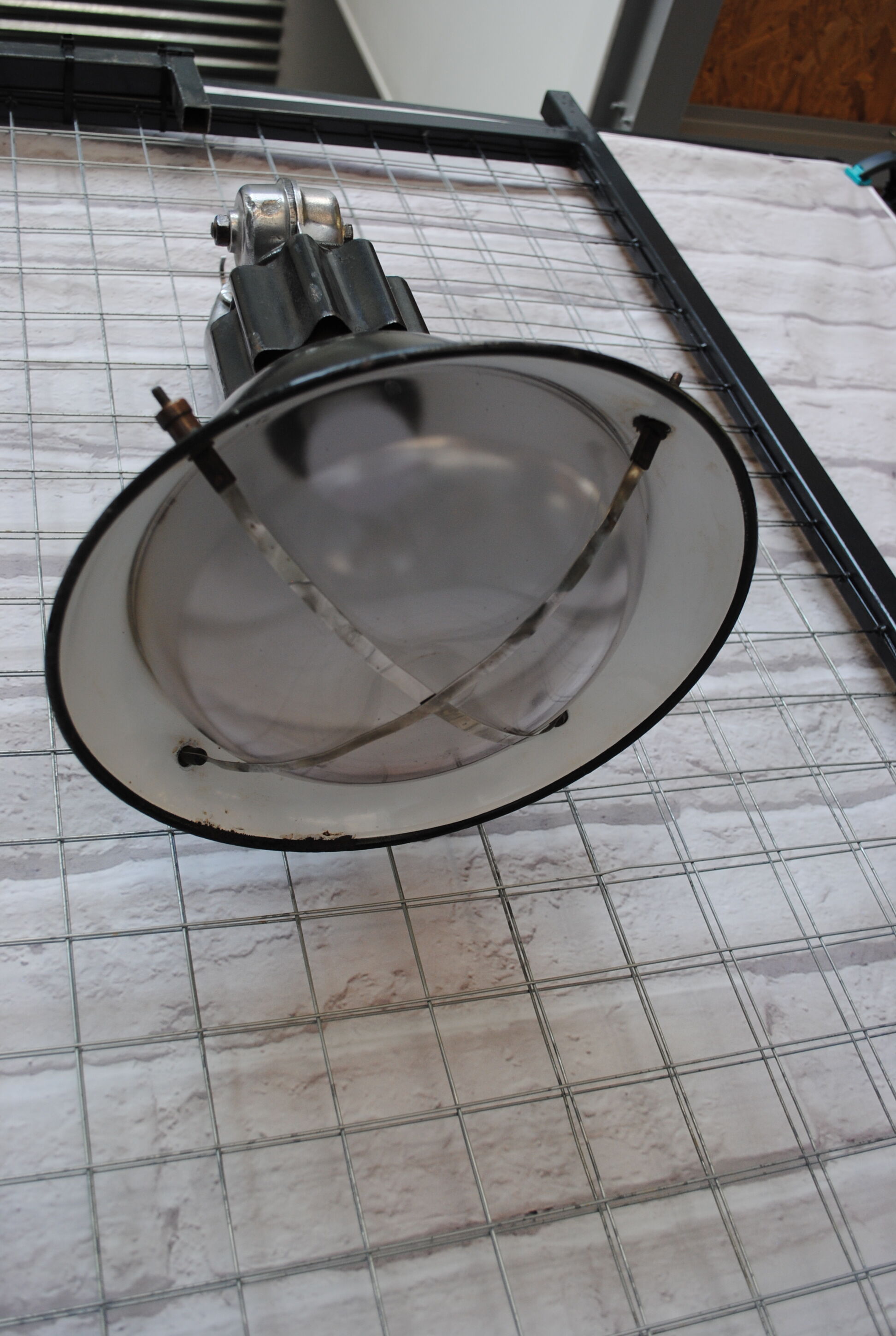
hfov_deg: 40.1
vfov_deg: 57.1
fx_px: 1226
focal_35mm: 33
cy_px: 668
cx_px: 448
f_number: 5
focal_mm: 22
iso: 200
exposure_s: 1/100
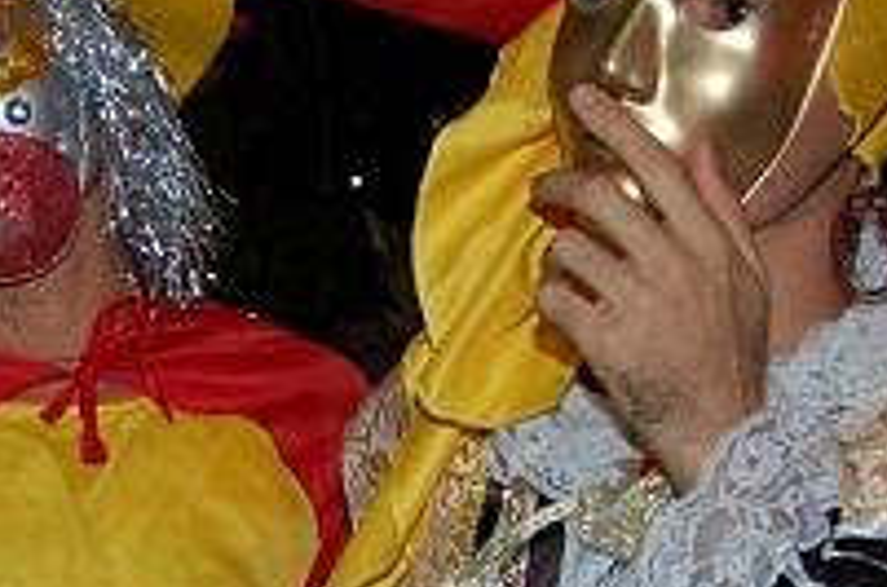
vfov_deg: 11.4
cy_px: 452
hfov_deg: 16.8
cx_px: -9
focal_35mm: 120
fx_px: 2940
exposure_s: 1/60
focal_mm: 25
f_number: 4
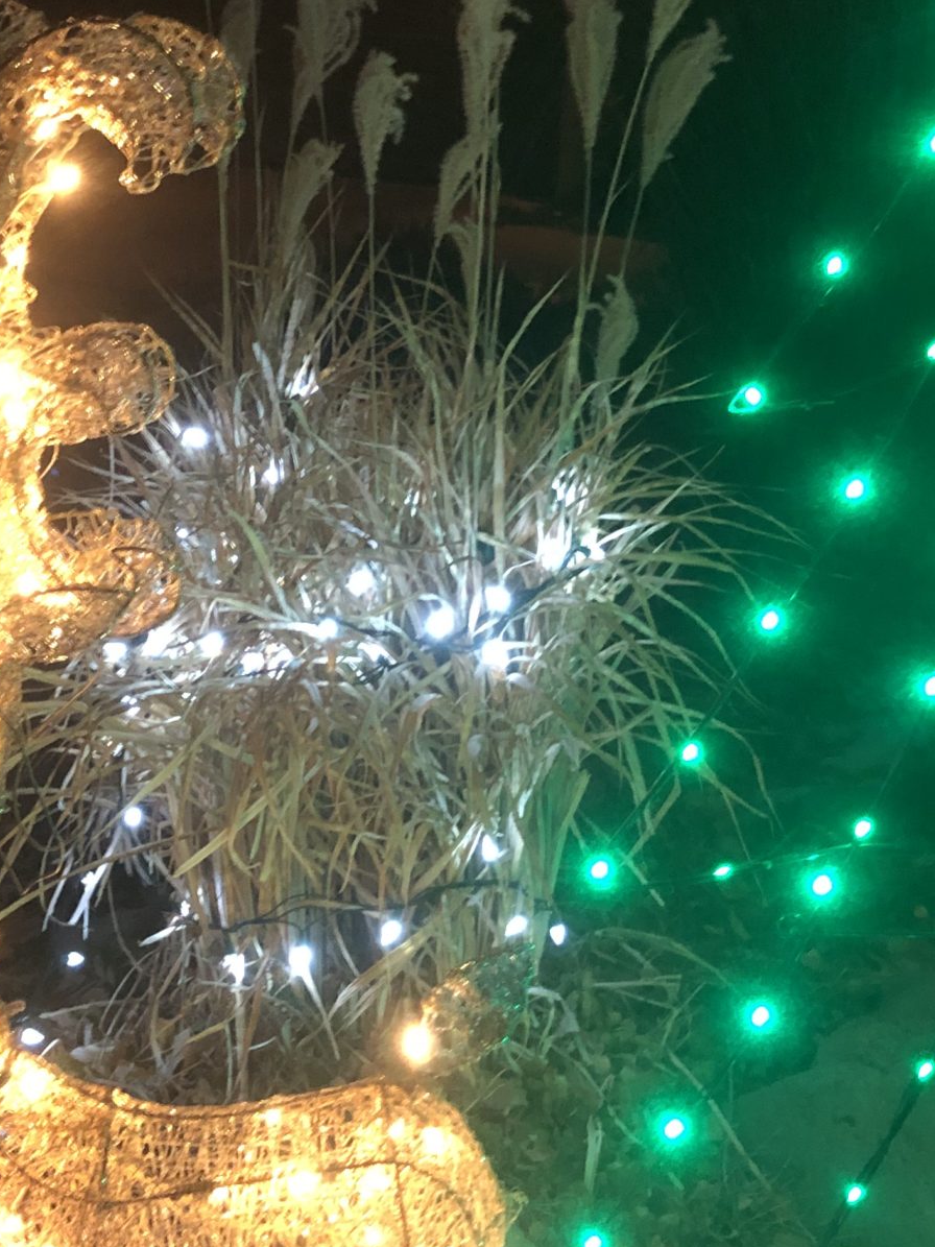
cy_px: 550
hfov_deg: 24.2
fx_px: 2161
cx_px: 268
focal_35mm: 60
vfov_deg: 32.2
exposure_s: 1/5
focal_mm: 3.99
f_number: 1.8
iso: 80
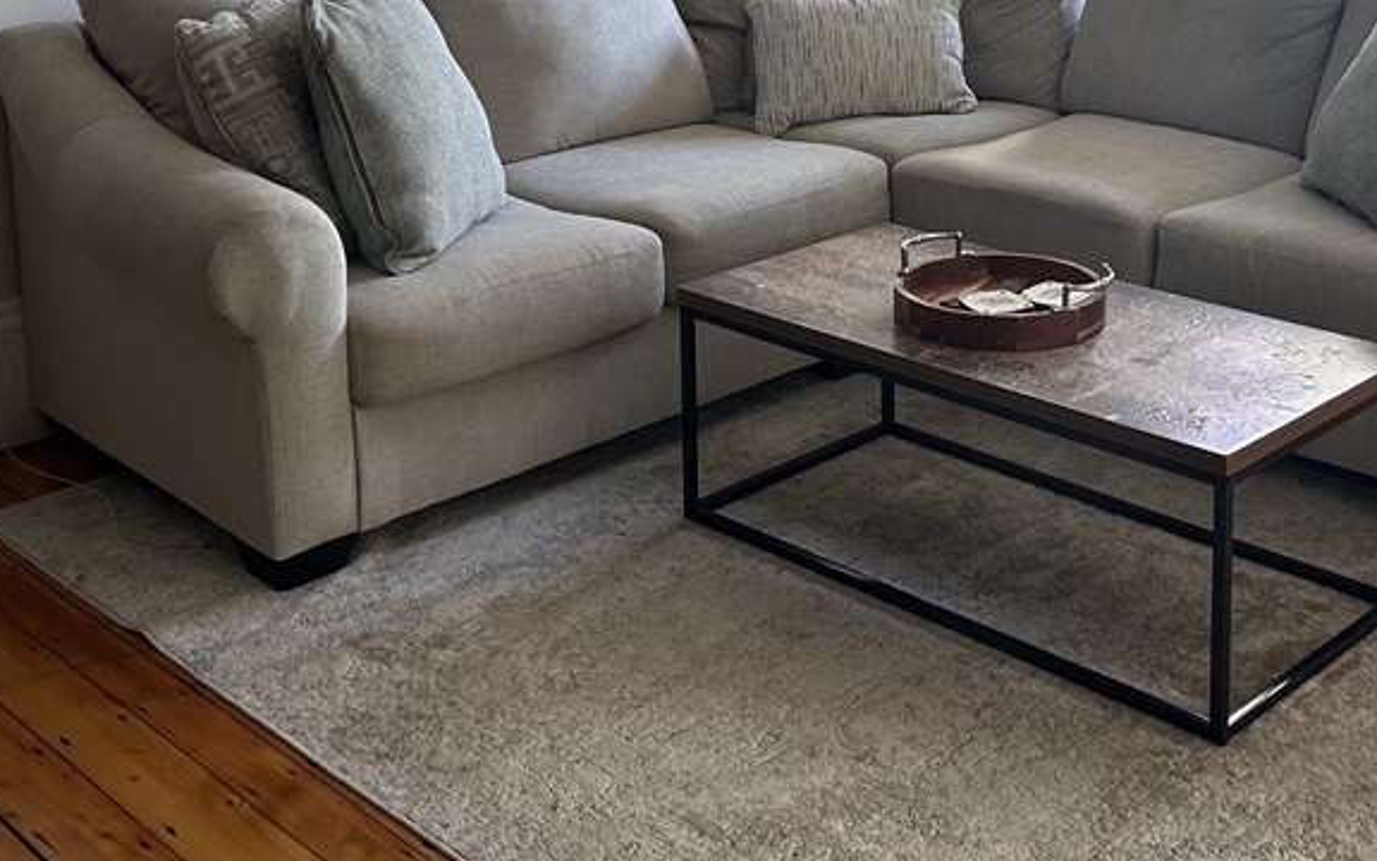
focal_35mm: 49
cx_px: 882
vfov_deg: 25.1
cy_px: 0
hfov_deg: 40.7
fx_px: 1839
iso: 100
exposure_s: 1/120
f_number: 1.5
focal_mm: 5.7
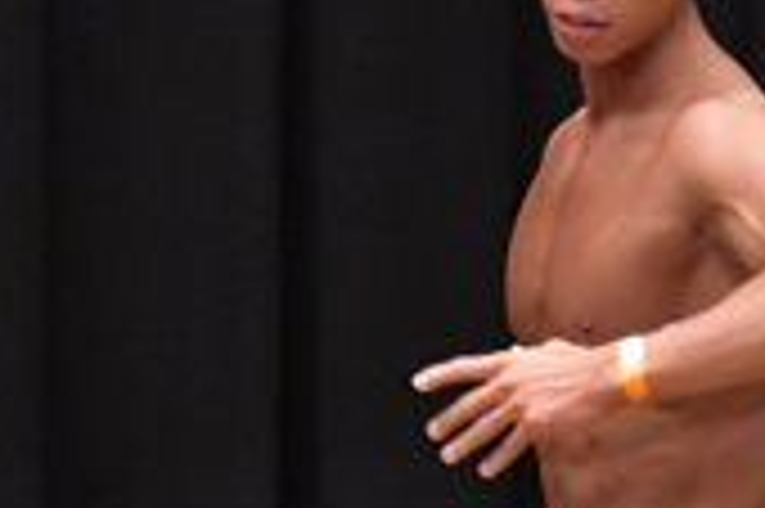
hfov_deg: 2.1
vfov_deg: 1.4
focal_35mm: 989
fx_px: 20996
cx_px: 749
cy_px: 692
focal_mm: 145
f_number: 5.6
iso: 6400
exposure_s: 1/400
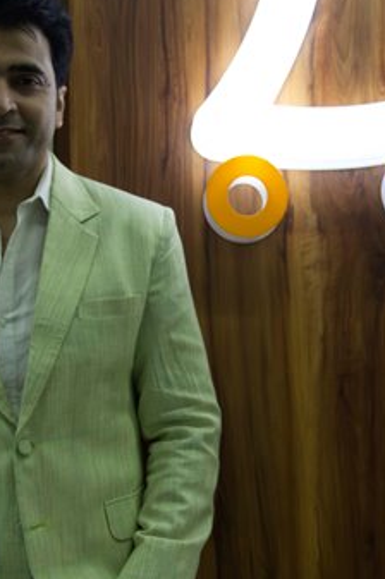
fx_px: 1546
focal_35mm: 96
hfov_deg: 14.2
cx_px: 190
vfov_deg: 21.2
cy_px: 263
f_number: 2.8
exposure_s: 1/100
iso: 110
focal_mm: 27
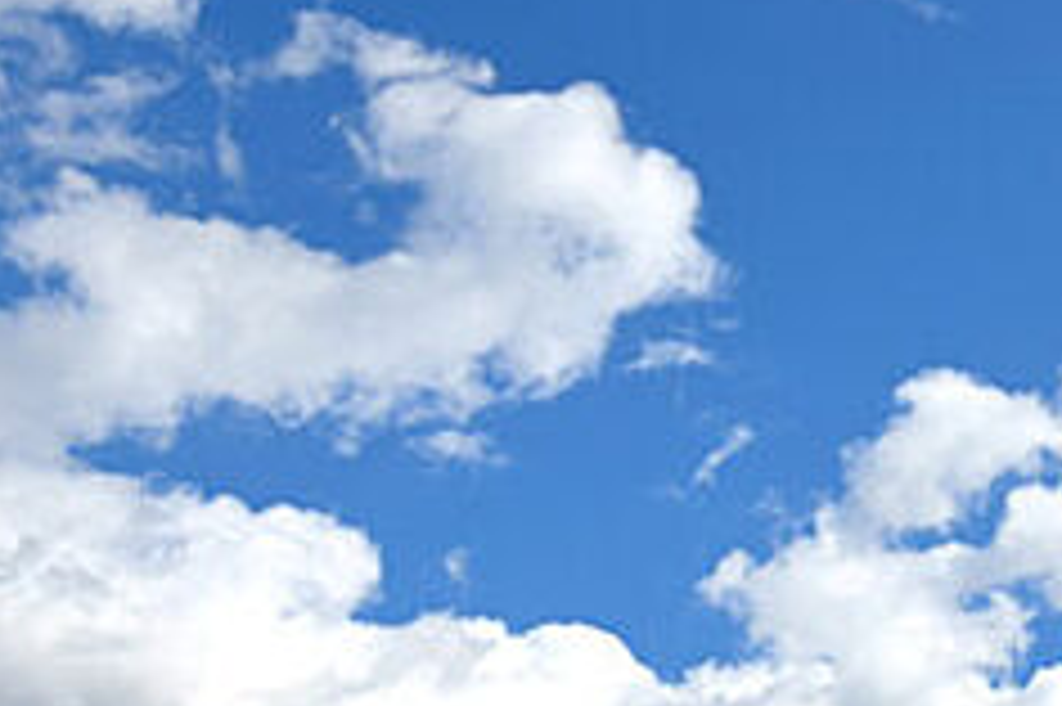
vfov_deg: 20.5
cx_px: 981
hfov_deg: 30.3
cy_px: 789
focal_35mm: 63
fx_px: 1857
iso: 400
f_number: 20
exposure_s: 1/320
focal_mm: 24
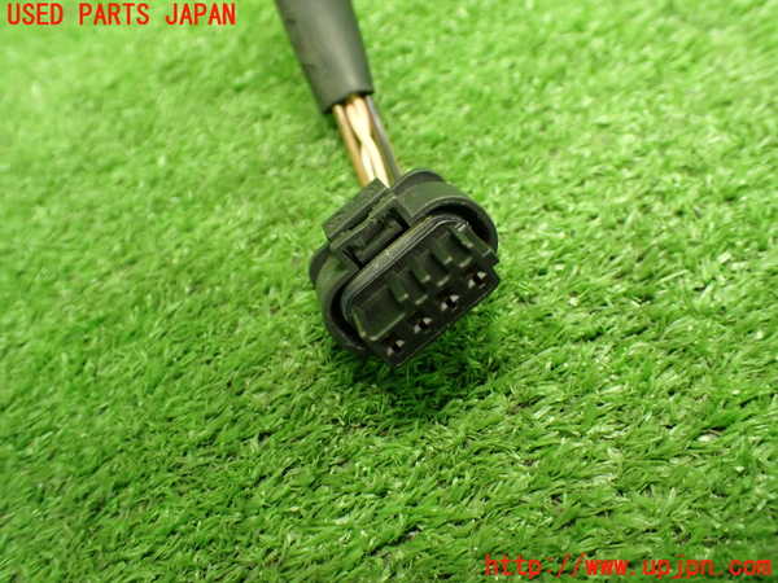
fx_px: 674
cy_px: 292
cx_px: 389
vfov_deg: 46.8
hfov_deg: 60.0
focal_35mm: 30
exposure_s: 1/40
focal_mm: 5.4
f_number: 2.3
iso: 800
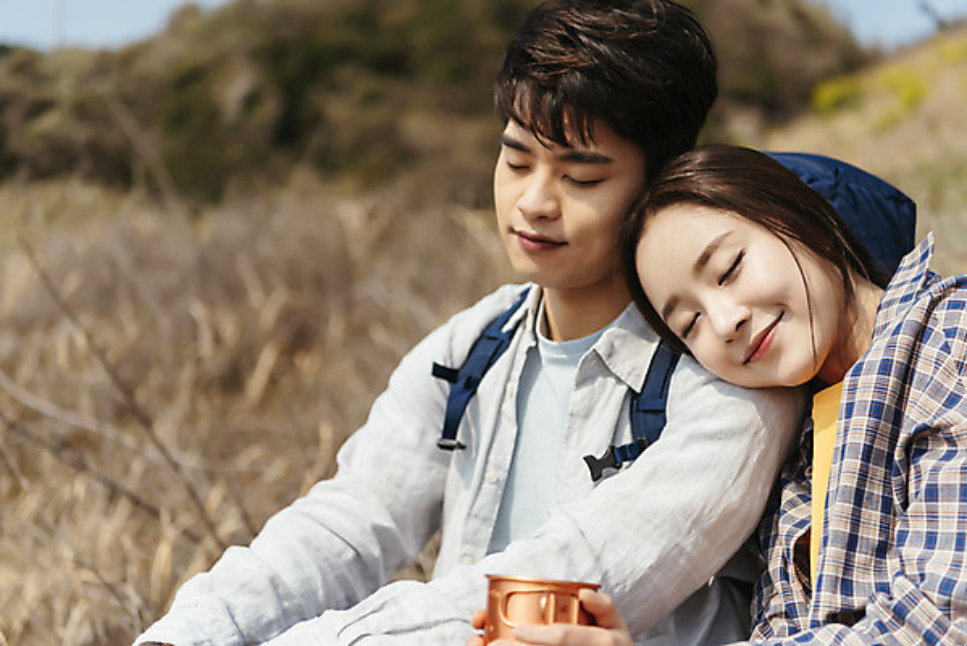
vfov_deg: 22.6
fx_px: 1612
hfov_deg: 33.4
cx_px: 484
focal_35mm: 60
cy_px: 323
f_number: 2.8
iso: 100
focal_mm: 60
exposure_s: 1/4000
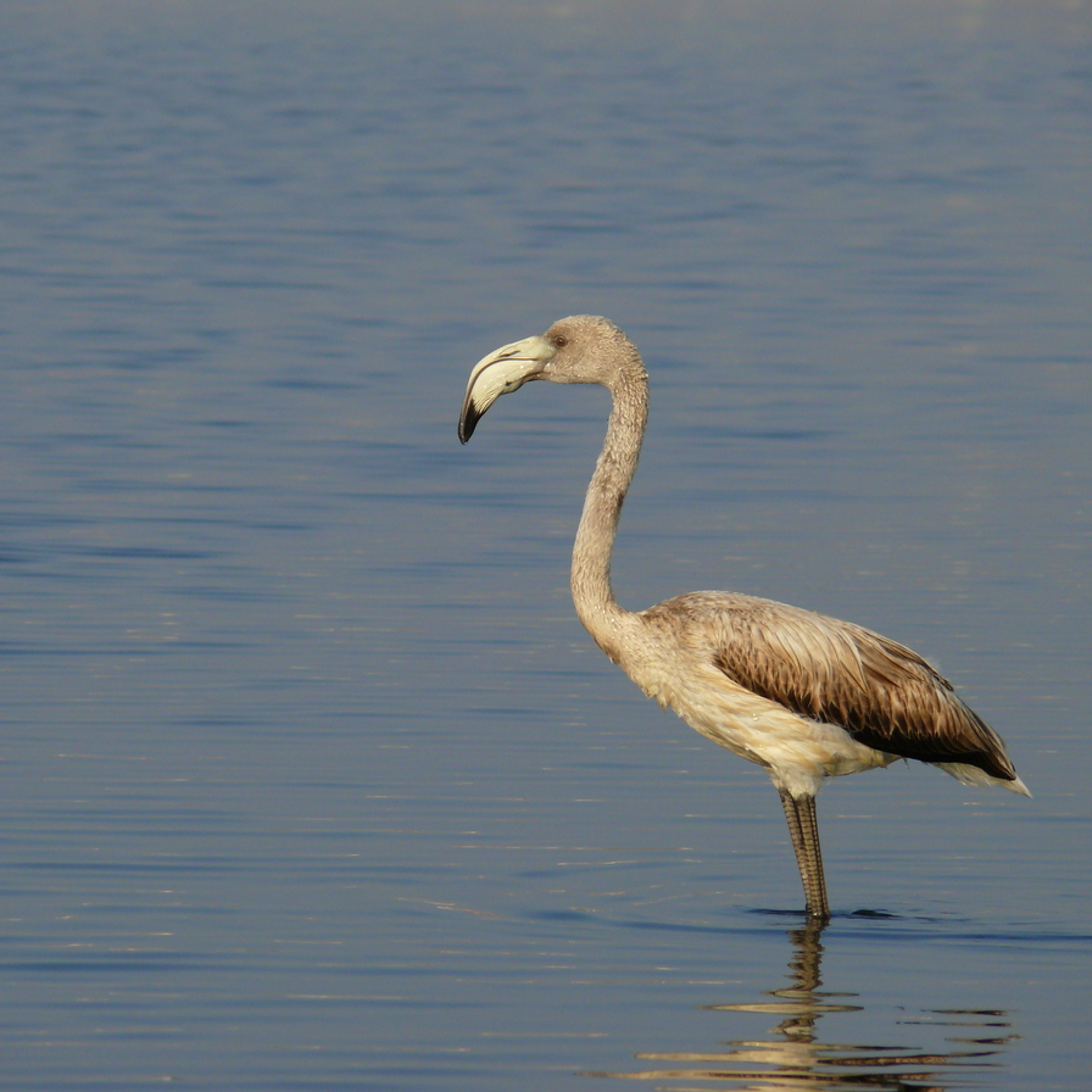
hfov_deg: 3.5
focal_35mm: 497
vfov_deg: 3.5
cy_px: 546
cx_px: 477
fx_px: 17738
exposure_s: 1/800
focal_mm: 88.8
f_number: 5.6
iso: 100
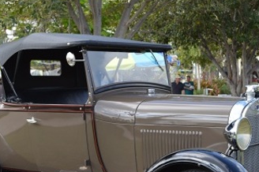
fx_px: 546
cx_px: 130
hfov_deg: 26.7
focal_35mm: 76
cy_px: 146
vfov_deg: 17.7
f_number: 5.6
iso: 100
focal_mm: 26
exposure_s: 1/125
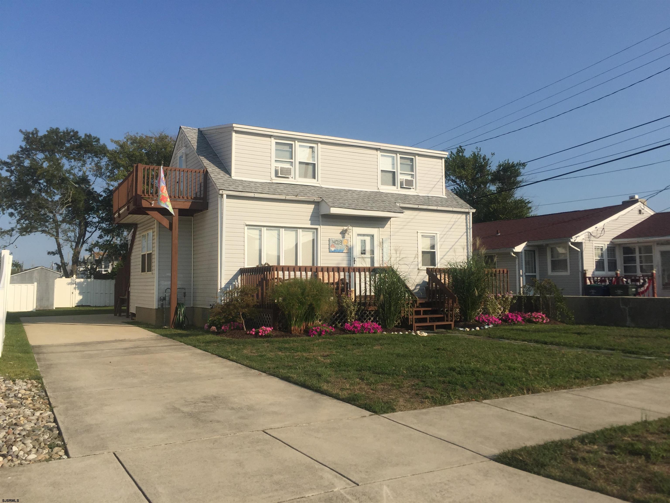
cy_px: 252
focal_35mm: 29
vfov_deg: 48.2
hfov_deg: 61.7
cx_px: 335
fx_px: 561
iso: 32
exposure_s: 1/3049
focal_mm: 4.15
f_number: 2.2
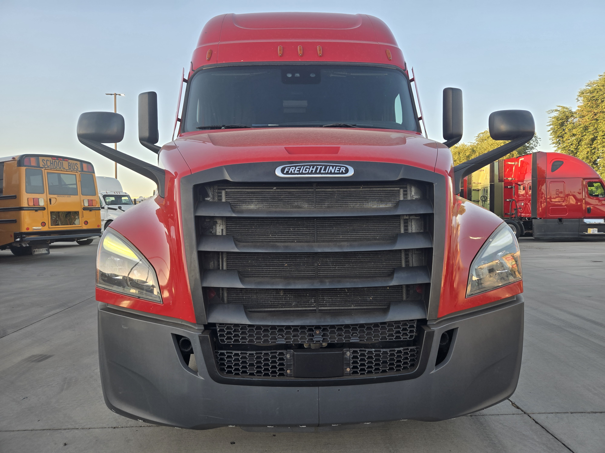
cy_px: 226
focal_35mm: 23
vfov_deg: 58.9
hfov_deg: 73.9
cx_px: 302
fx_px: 402
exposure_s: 1/450
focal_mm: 5.4
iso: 40
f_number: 1.8
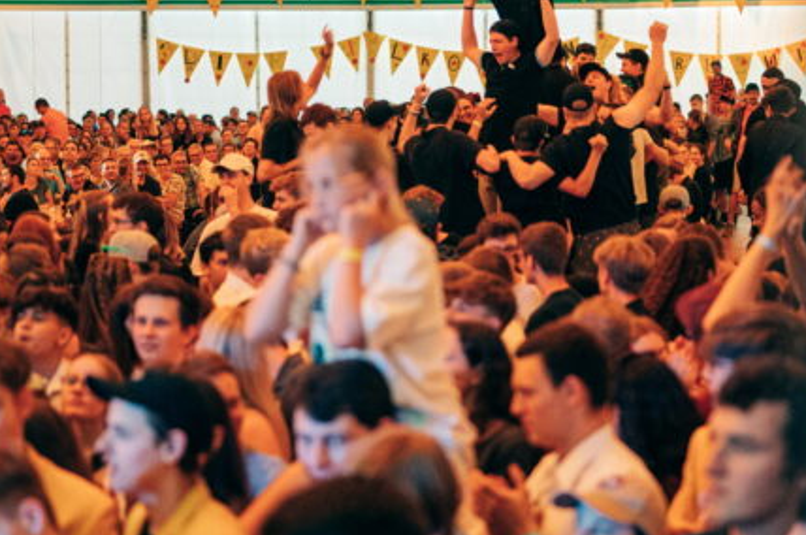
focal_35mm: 76
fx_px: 1699
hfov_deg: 26.7
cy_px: 132
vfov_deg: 17.8
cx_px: 367
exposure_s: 1/100
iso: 2800
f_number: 1.8
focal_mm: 50
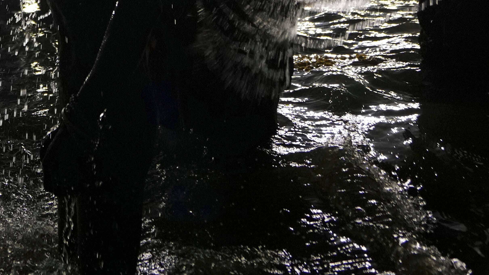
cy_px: -162
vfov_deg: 13.7
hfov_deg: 25.0
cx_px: 39
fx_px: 1063
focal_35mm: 82
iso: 1600
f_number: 2.8
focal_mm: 22
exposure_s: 1/400
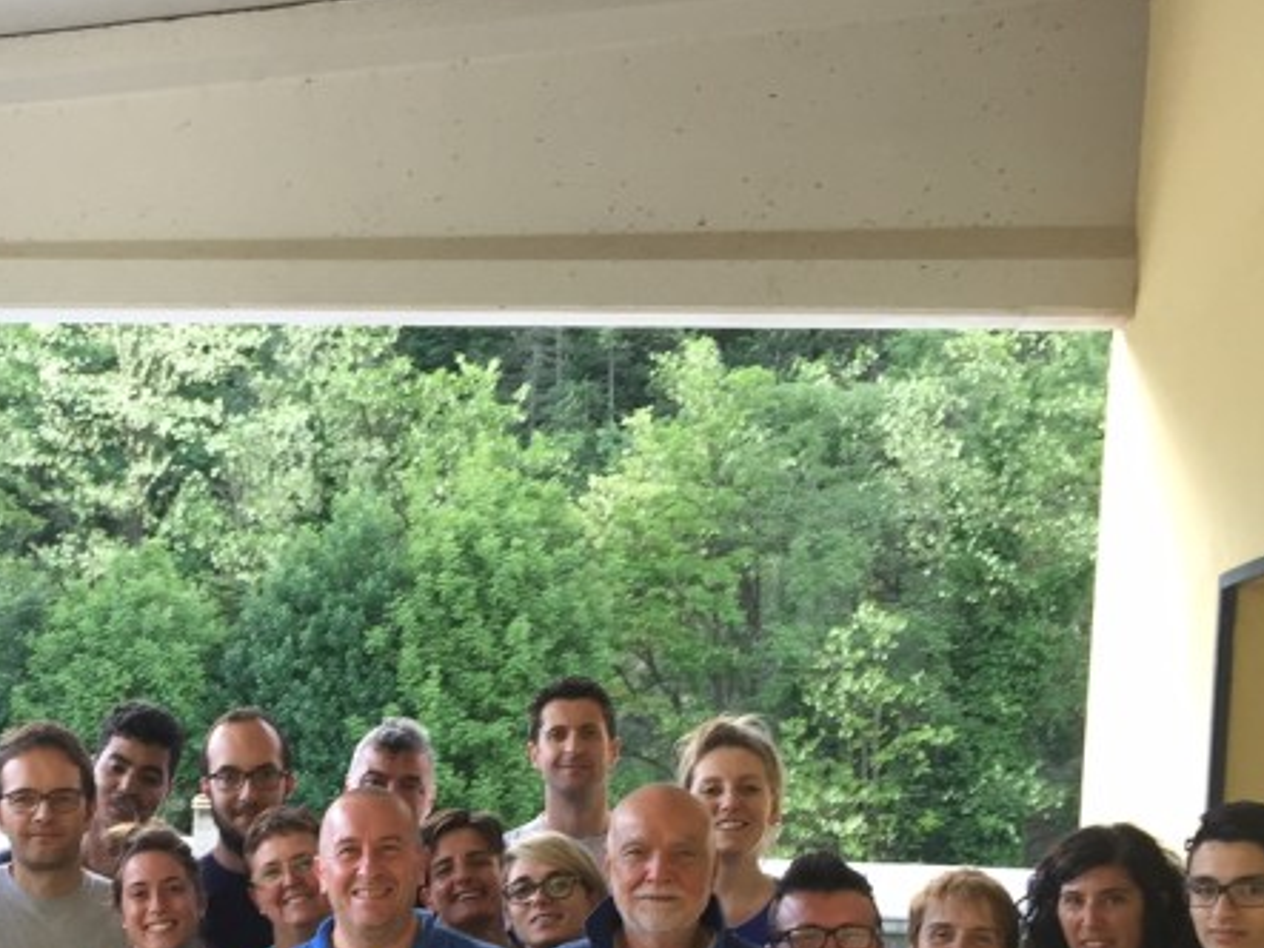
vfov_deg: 21.0
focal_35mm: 67
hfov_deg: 28.5
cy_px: 991
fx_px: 2446
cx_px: 305
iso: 40
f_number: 2.2
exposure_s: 1/60
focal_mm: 4.15
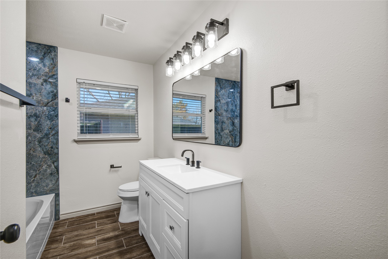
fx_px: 172
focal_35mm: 16
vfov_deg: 73.7
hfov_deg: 96.7
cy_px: 130
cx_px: 194
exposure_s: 1/6
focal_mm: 16
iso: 200
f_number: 9
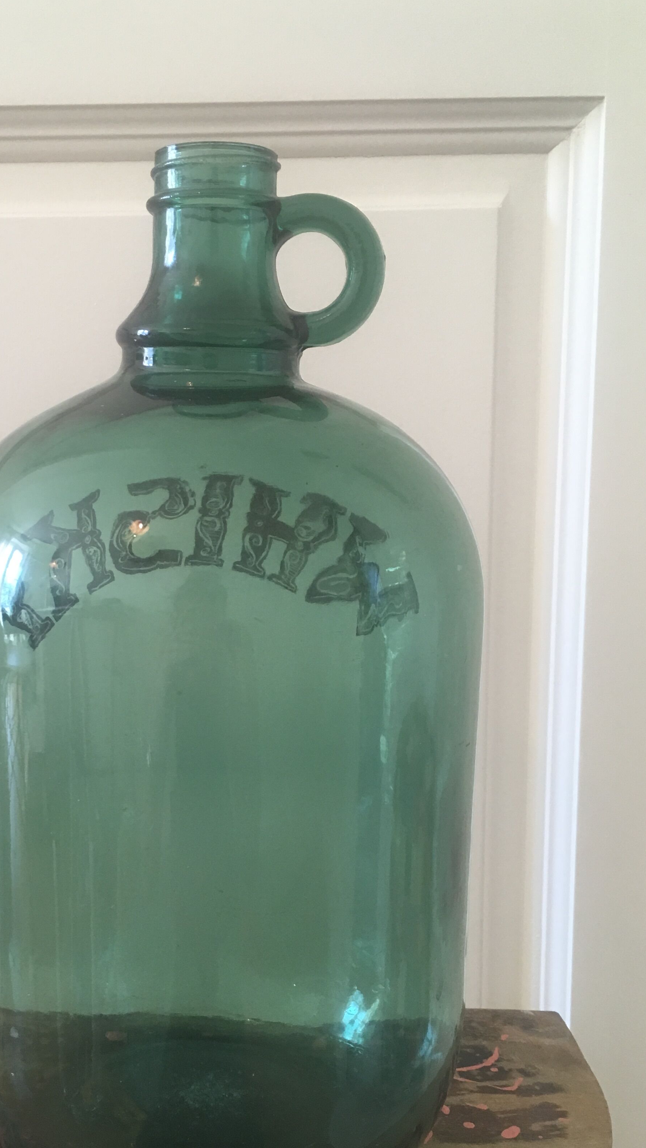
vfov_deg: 50.3
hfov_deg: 29.3
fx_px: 1218
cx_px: 168
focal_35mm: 40
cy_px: 669
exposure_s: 1/33
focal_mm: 4.15
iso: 64
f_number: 2.2
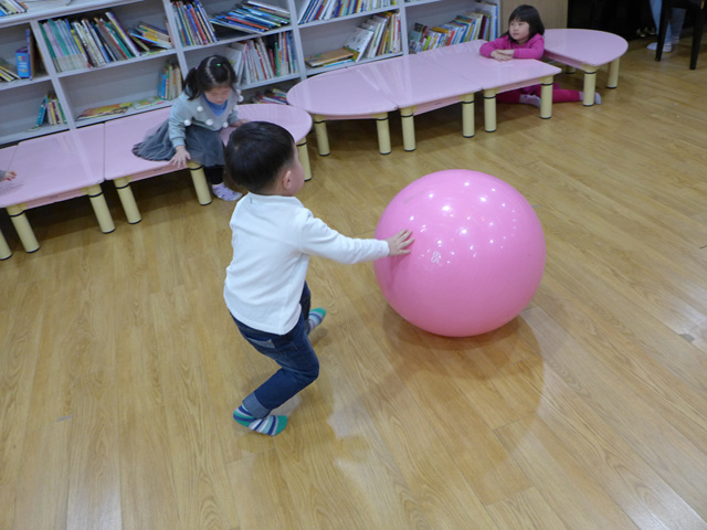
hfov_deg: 60.0
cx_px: 354
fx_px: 613
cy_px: 265
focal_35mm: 30
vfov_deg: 46.8
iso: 320
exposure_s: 1/250
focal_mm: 5.9
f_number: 1.5
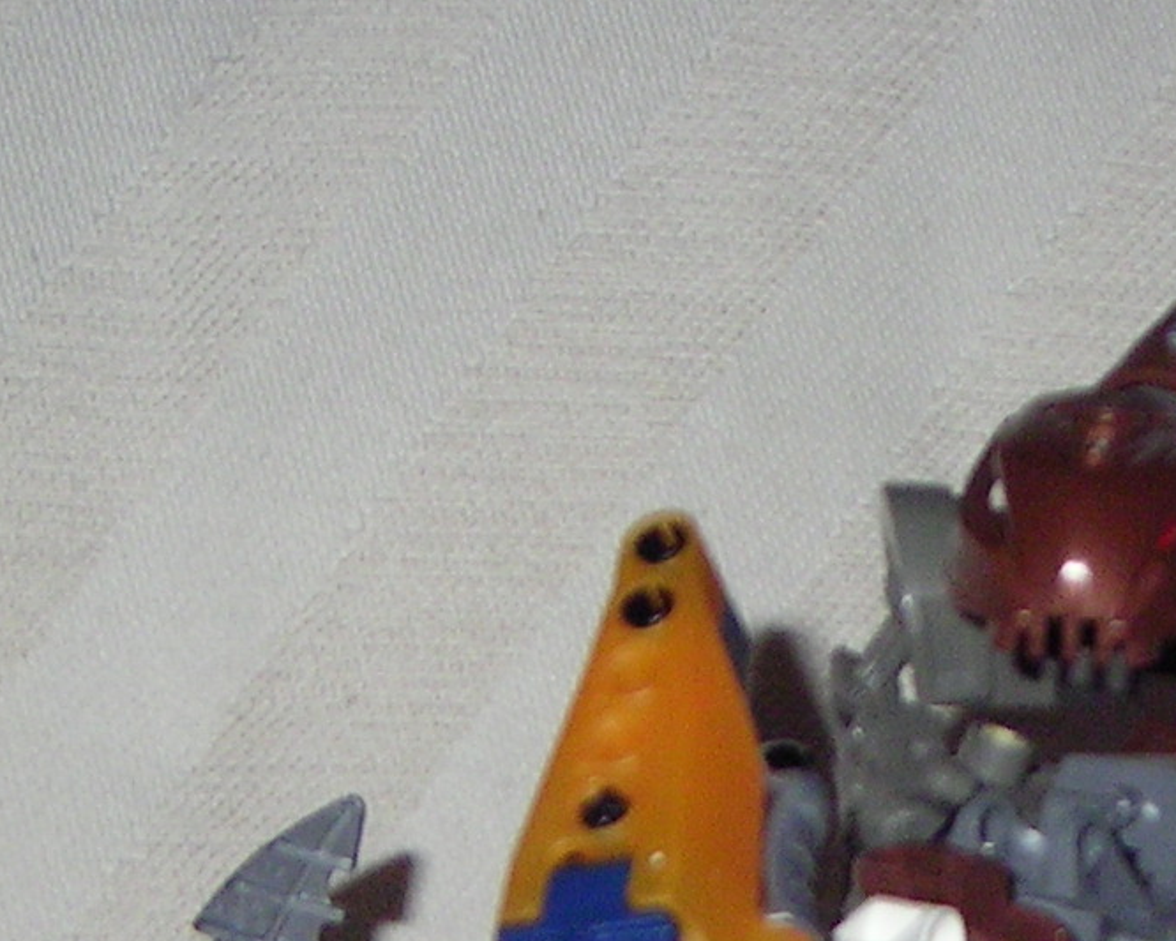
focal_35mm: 117
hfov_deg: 16.1
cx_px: 1197
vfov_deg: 12.9
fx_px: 4073
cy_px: 1130
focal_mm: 6.2
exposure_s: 1/33.3
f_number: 3.1
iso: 100
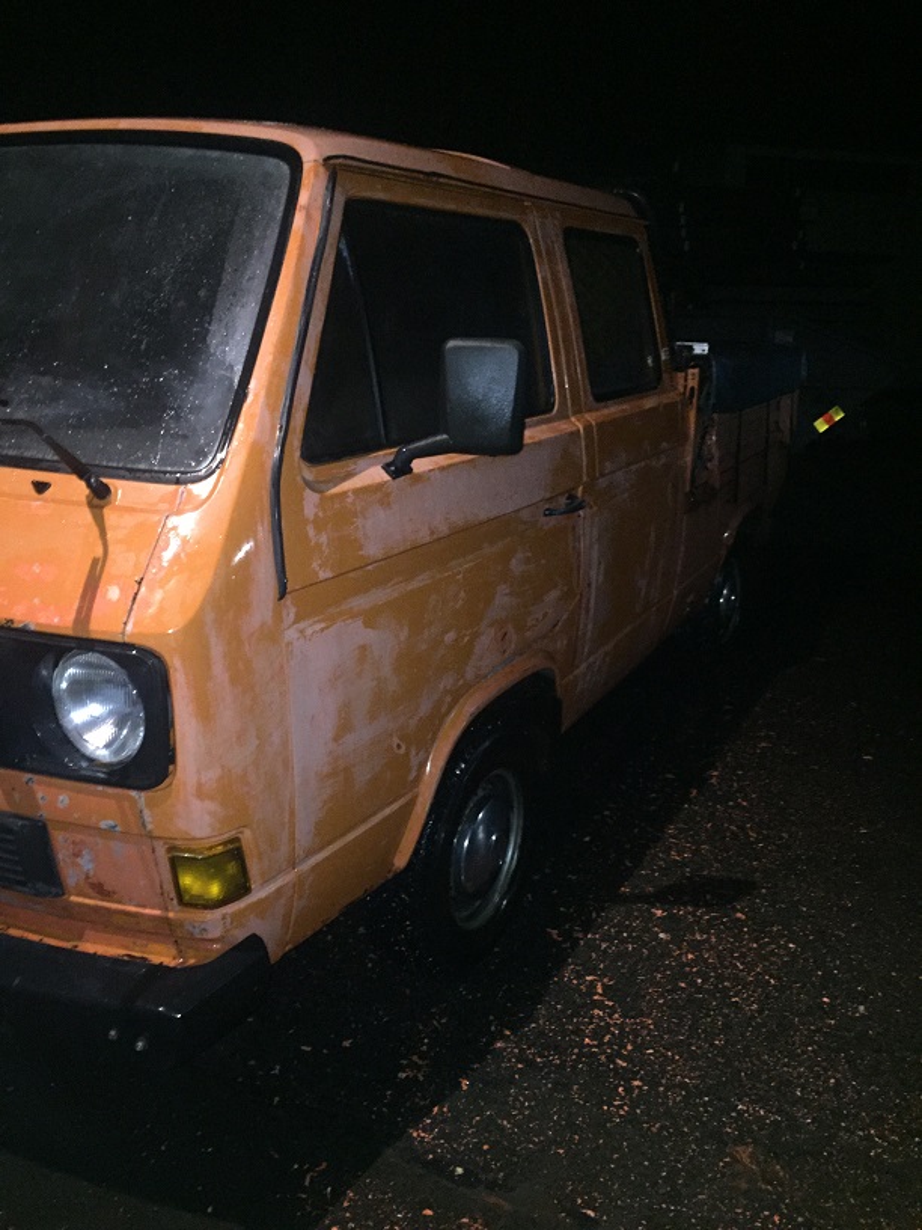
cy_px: 615
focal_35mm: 29
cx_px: 461
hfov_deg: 48.2
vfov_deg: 61.7
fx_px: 1030
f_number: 2.2
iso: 250
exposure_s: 1/17
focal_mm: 4.15
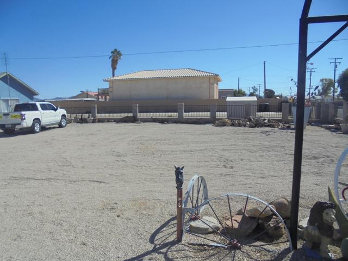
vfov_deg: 53.1
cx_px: 174
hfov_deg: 67.3
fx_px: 261
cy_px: 130
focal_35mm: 26
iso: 100
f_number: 11.5
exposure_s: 1/160
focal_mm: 4.6
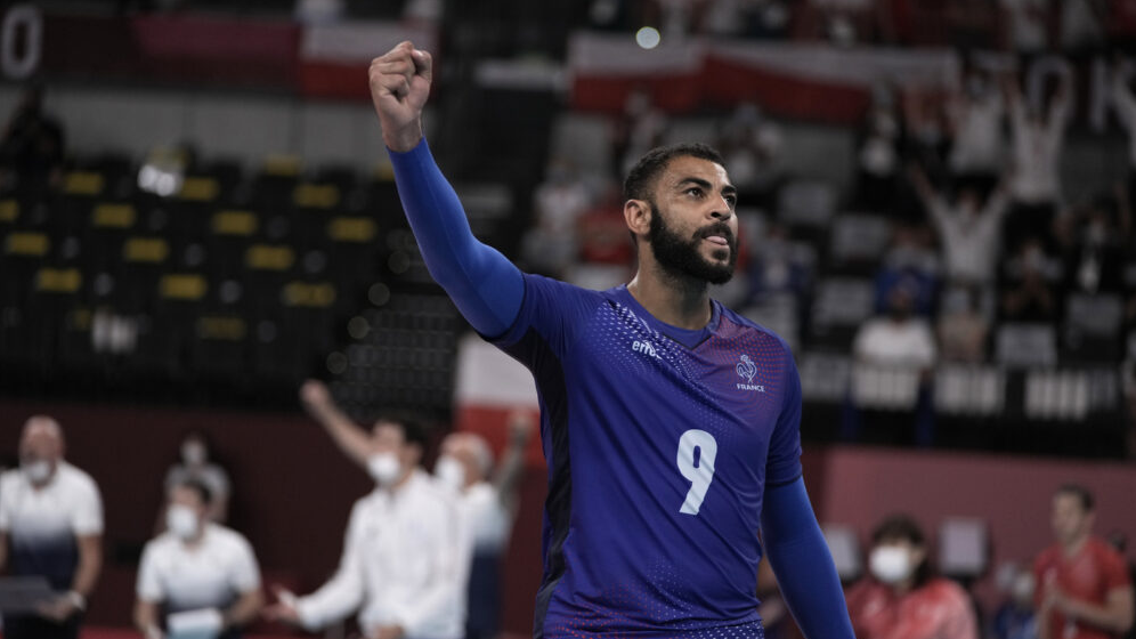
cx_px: 569
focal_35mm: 142
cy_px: 306
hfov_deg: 15.1
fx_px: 4277
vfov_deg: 8.5
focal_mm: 135
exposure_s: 1/2500
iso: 2000
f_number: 2.8
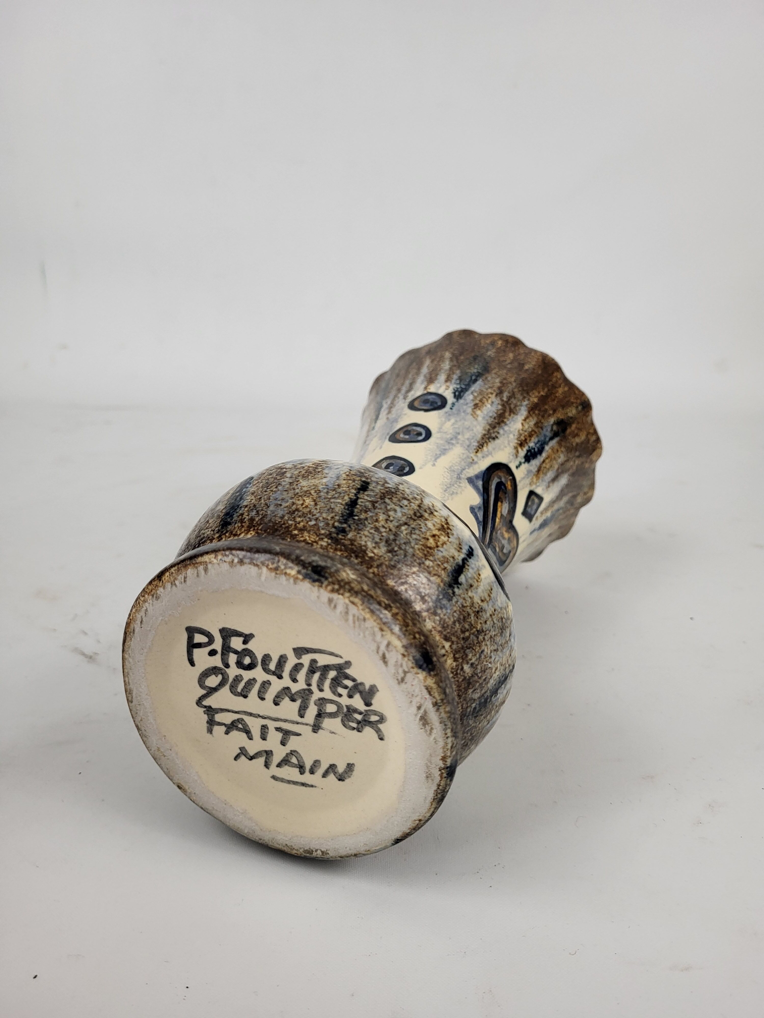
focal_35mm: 26
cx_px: 382
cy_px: 509
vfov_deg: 67.3
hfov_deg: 53.1
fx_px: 765
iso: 200
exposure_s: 1/100
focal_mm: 5.4
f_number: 1.8
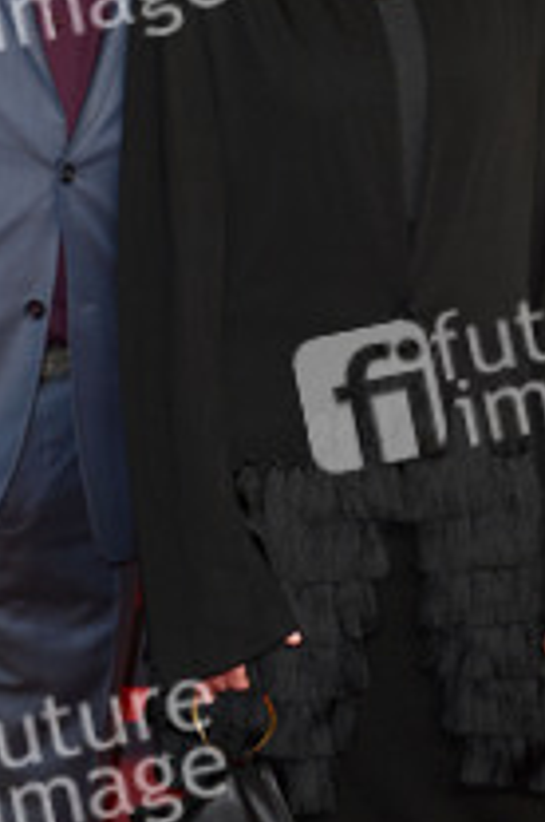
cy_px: 182
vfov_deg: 15.6
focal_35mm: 131
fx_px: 2985
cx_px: 138
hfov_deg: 10.4
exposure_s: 1/250
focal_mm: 68
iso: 800
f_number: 5.6
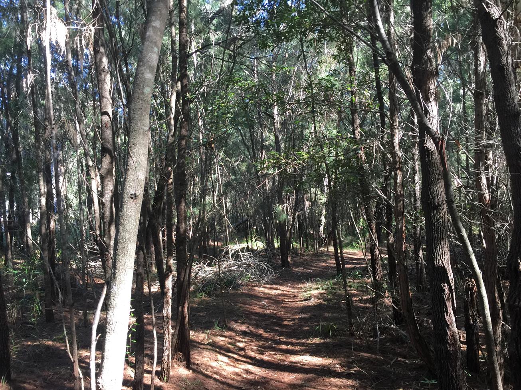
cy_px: 195
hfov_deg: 61.7
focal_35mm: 29
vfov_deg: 48.2
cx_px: 260
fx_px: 437
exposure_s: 1/33
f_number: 2.2
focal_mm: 4.15
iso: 32
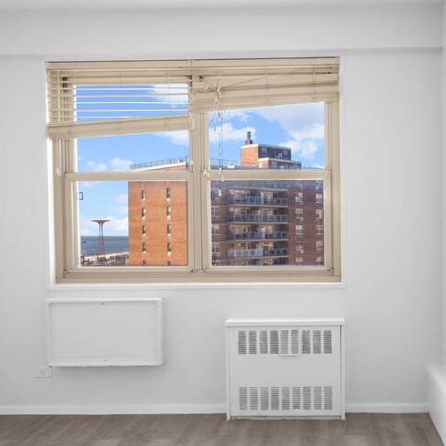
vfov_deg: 42.8
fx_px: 568
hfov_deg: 42.4
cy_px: 226
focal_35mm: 39
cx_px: 291
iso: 200
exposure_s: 1.3
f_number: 11
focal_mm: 10
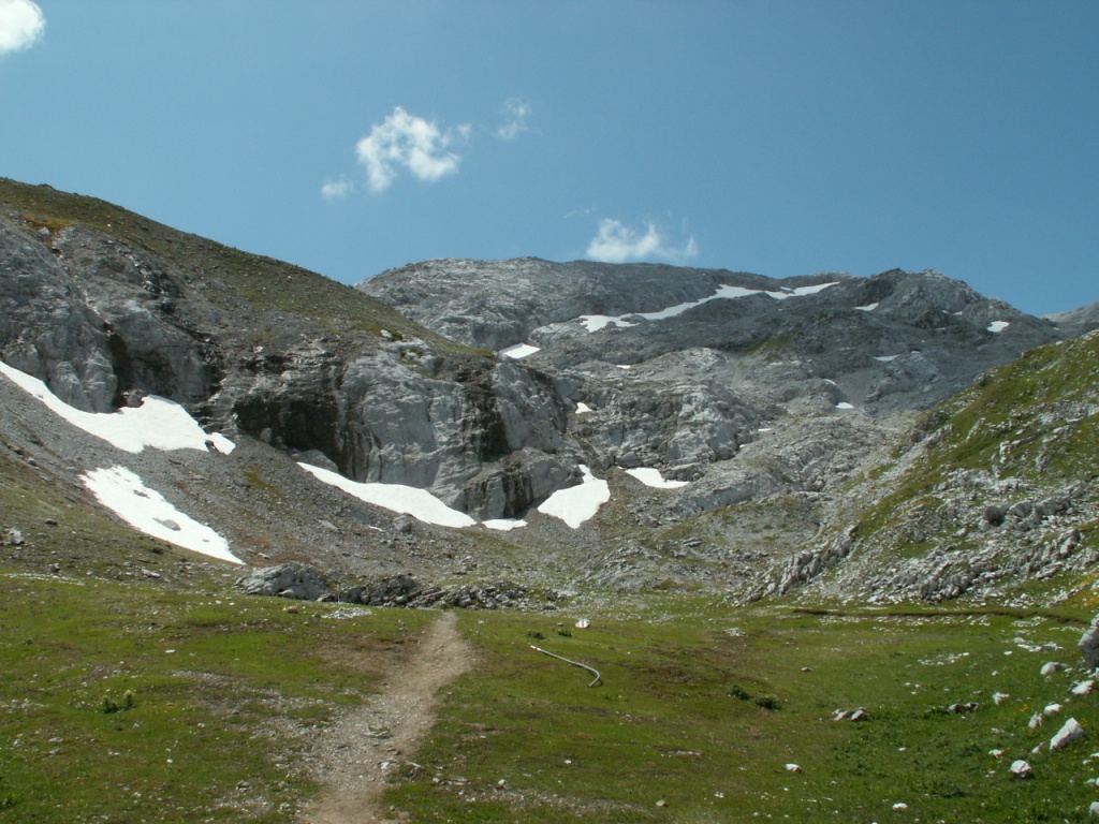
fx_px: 1111
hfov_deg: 52.6
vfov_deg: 40.7
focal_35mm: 35
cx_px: 550
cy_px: 412
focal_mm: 5.86
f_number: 8
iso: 50
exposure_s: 1/200
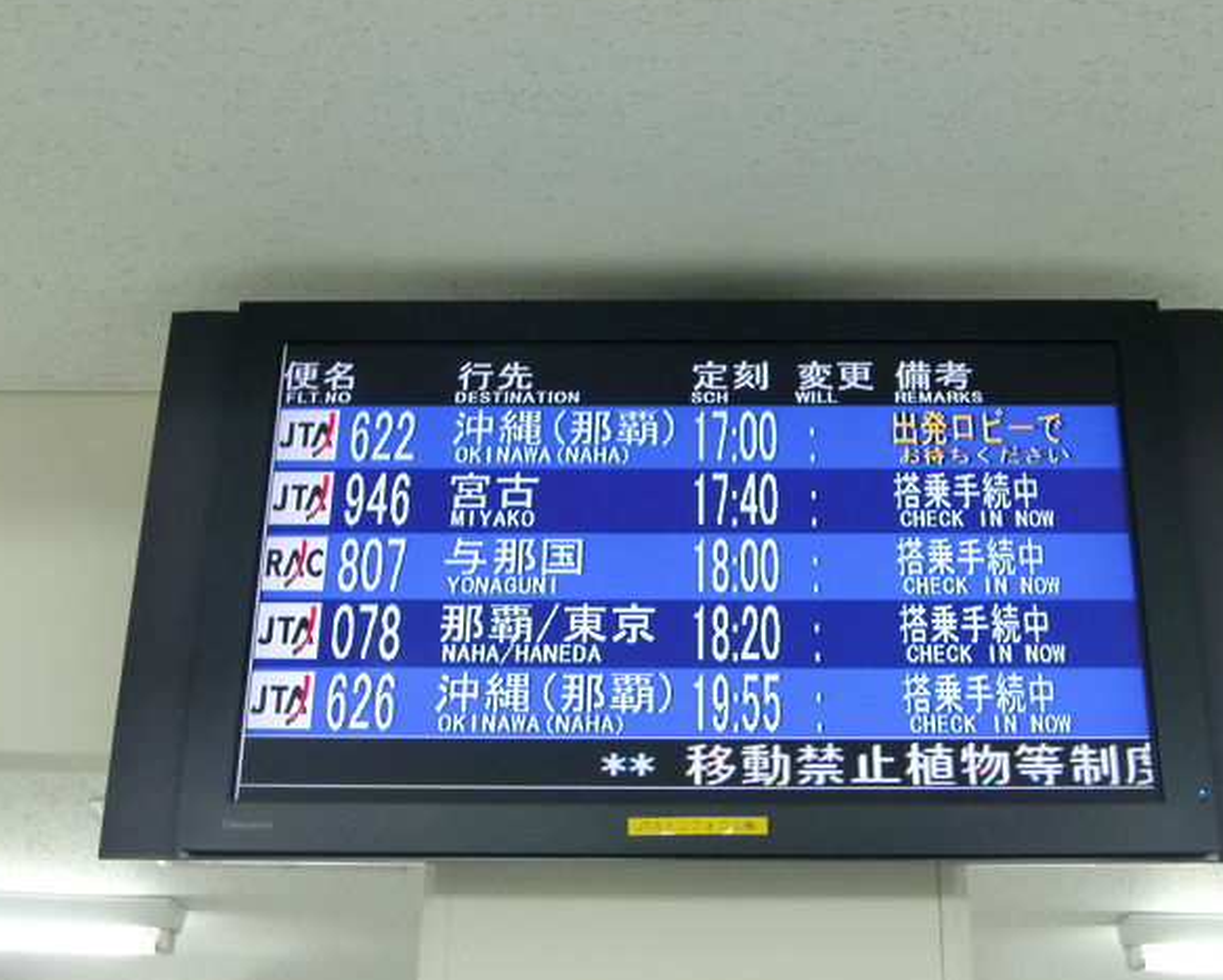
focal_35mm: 50
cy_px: 482
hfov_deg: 37.3
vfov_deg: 30.3
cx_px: 652
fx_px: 1811
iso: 400
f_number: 3.3
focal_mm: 8.2
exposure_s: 1/50
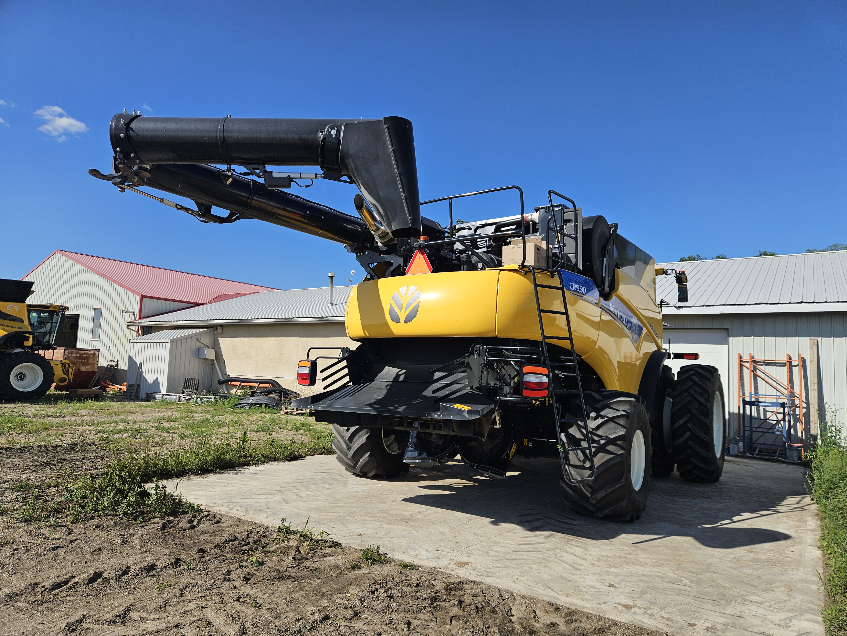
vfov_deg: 58.9
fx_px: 563
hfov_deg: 73.9
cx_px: 424
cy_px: 318
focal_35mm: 23
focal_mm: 5.4
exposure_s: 1/2321
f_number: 1.8
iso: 25
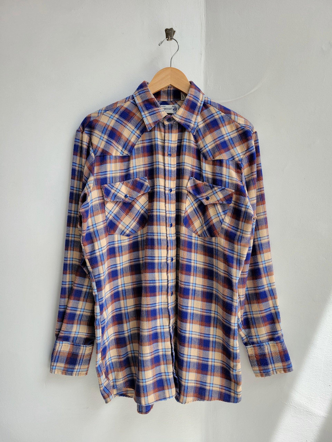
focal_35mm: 26
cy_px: 221
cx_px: 166
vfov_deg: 67.3
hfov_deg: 53.1
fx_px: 332
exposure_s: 1/196
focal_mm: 5.4
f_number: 1.8
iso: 40
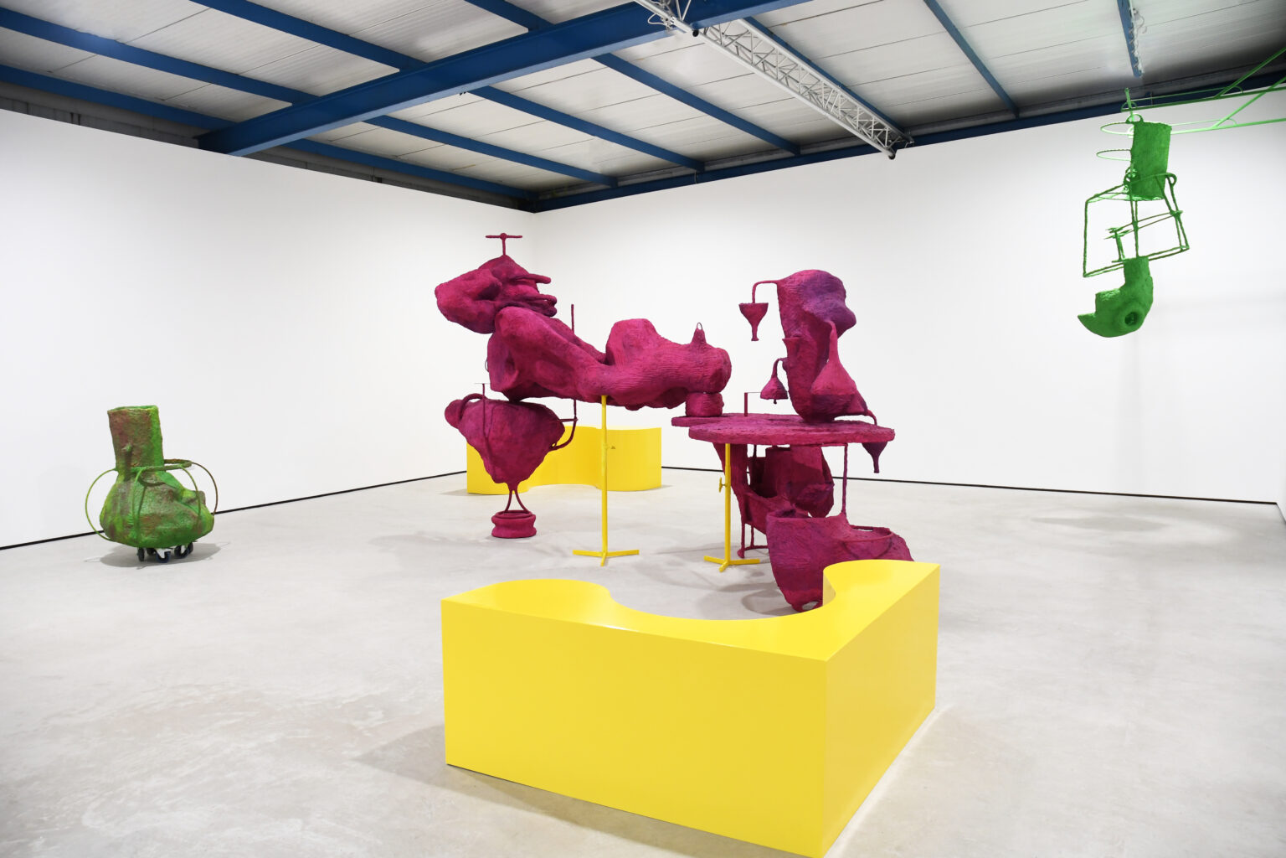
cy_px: 429
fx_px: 964
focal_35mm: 27
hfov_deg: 67.4
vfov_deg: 47.9
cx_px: 643
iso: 640
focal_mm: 18
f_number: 4.5
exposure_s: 1/80
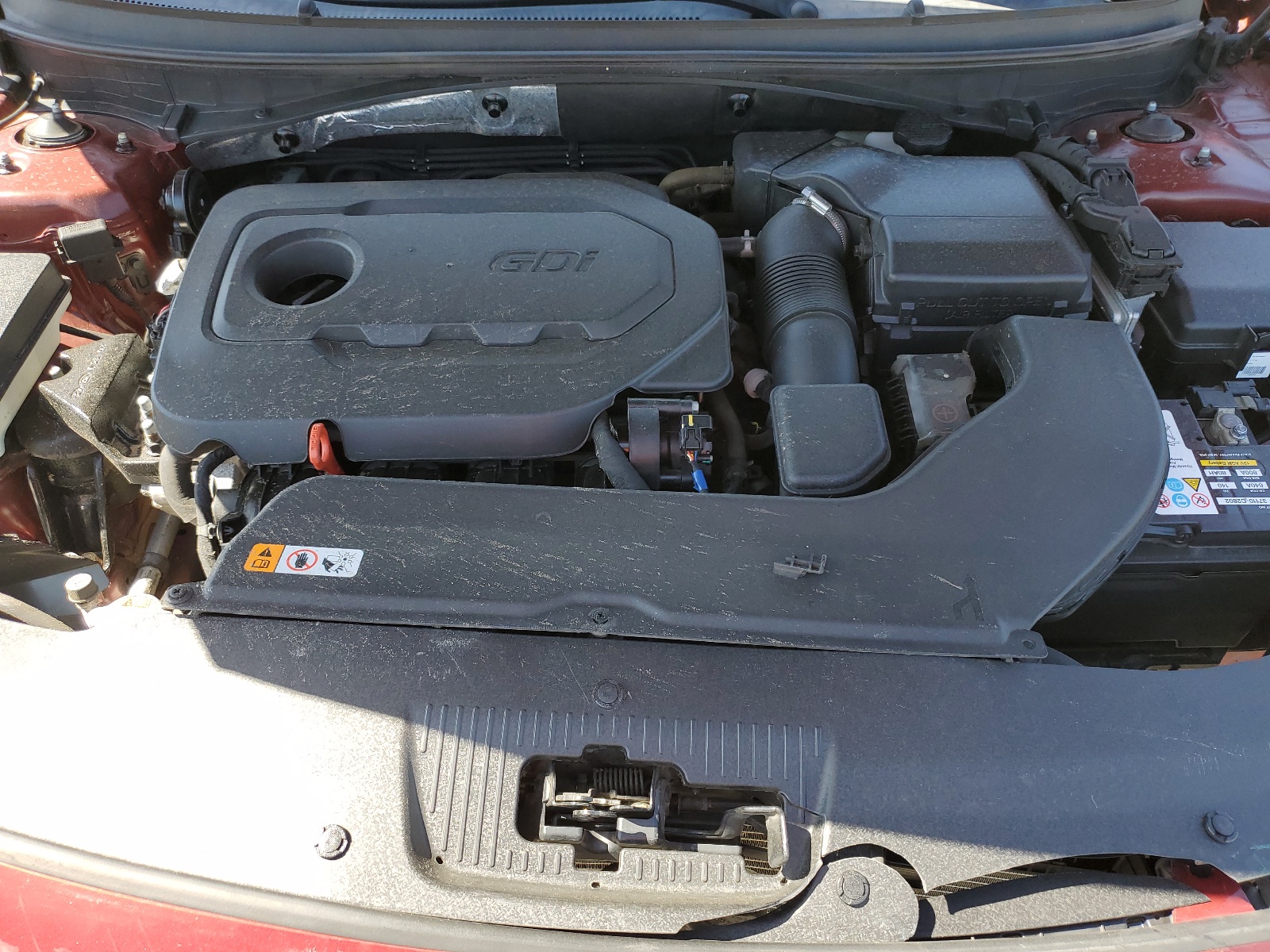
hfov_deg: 67.3
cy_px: 476
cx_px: 635
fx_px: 954
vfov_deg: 53.1
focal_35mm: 26
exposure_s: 1/435
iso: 50
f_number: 1.5
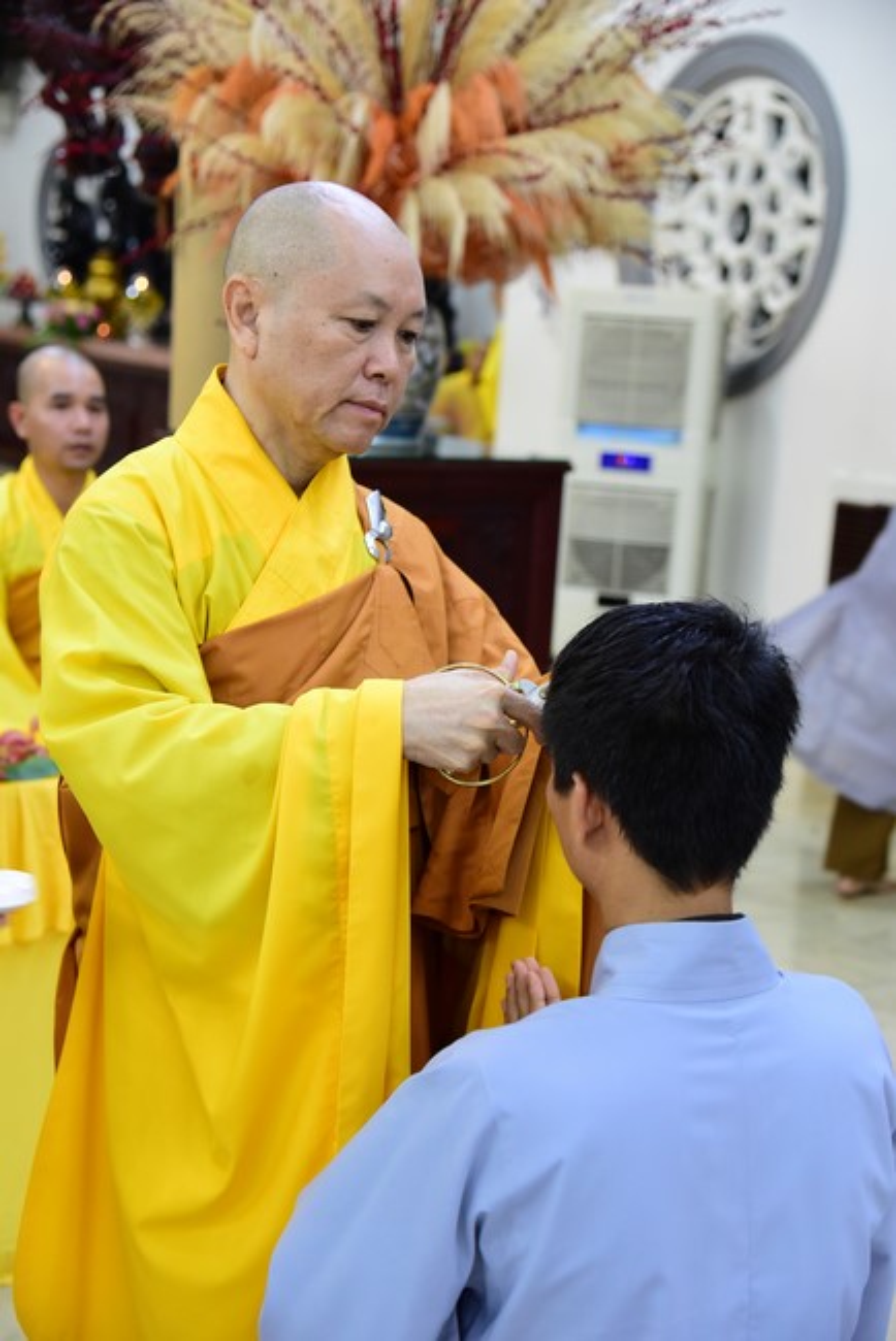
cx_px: 448
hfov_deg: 23.4
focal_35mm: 58
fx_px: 2163
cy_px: 670
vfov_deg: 34.5
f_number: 4.5
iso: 3200
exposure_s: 1/50
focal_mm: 58
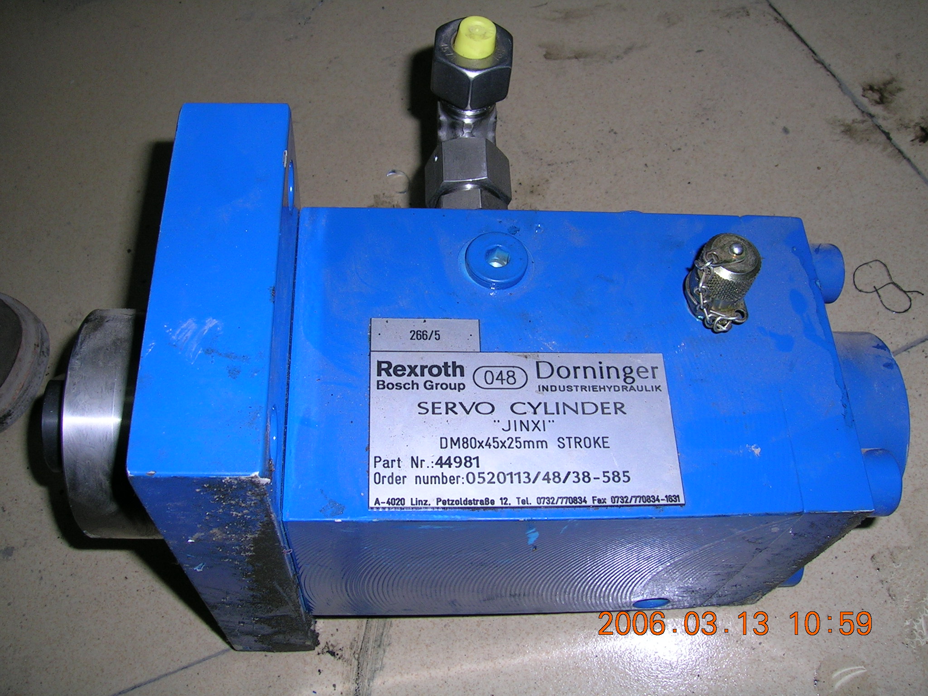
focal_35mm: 35
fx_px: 938
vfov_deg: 40.7
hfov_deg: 52.6
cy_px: 348
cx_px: 464
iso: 50
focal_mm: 5.4
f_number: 4.8
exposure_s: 1/60.1
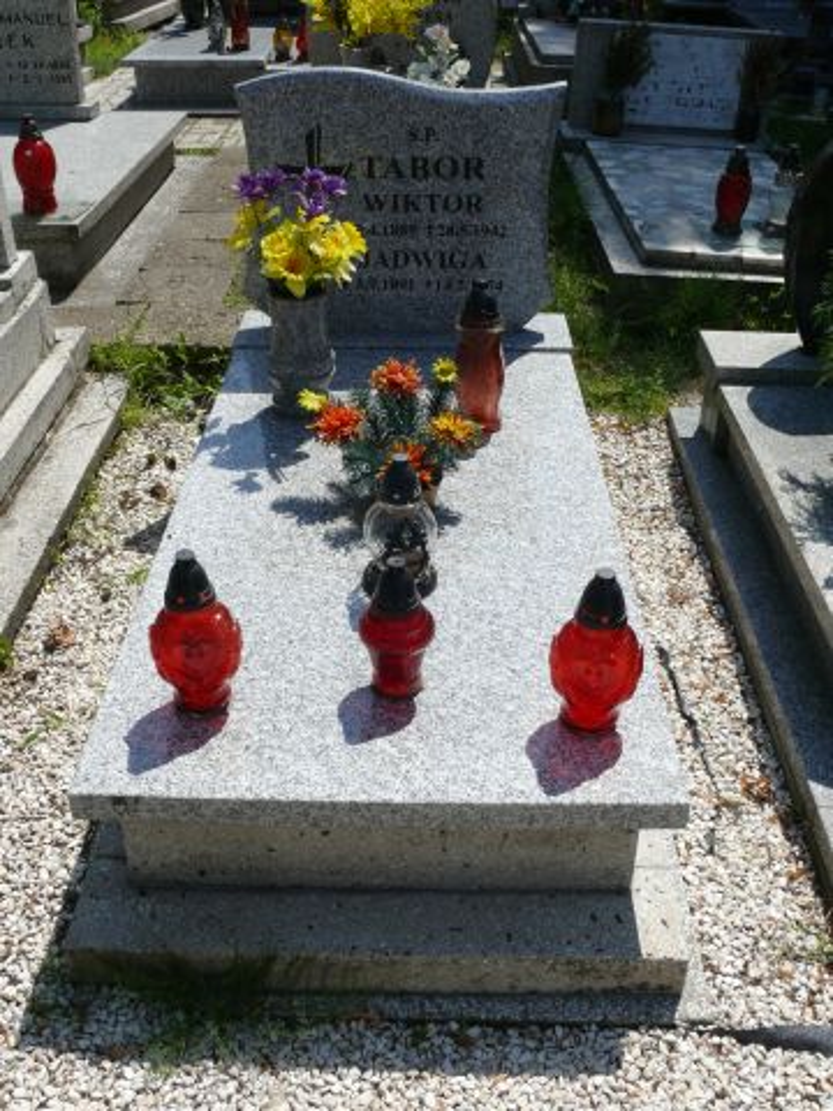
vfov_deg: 52.6
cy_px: 556
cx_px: 416
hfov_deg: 40.7
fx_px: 1123
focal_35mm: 35
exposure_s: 1/400
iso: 100
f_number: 7.1
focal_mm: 7.4
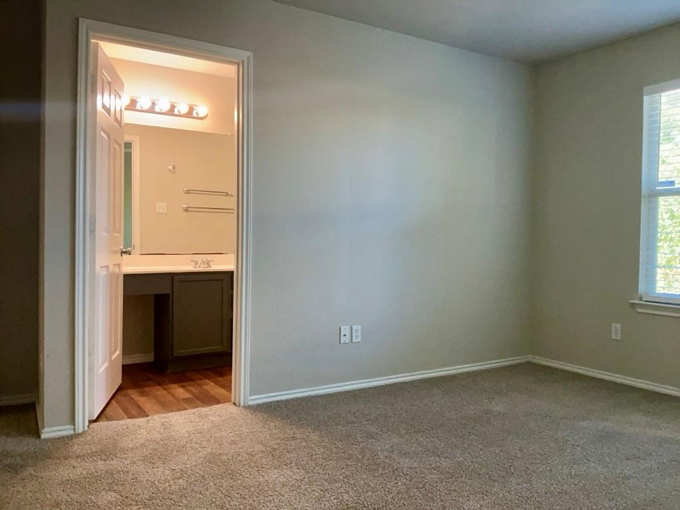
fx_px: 530
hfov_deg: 65.3
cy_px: 255
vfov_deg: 51.4
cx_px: 340
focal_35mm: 27
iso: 160
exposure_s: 1/100
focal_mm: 3
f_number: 1.8
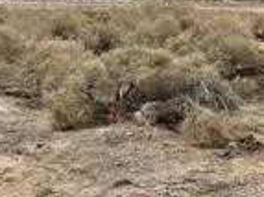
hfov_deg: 31.2
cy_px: 64
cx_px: 145
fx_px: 472
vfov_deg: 23.5
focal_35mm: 62
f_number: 1.6
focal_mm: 5.1
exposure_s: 1/5376
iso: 32
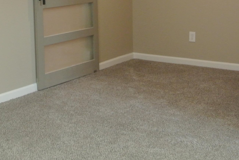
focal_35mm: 69
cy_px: 11
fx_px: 459
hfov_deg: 28.5
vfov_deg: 19.4
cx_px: 43
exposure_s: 1/60
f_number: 3.5
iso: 720
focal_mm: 11
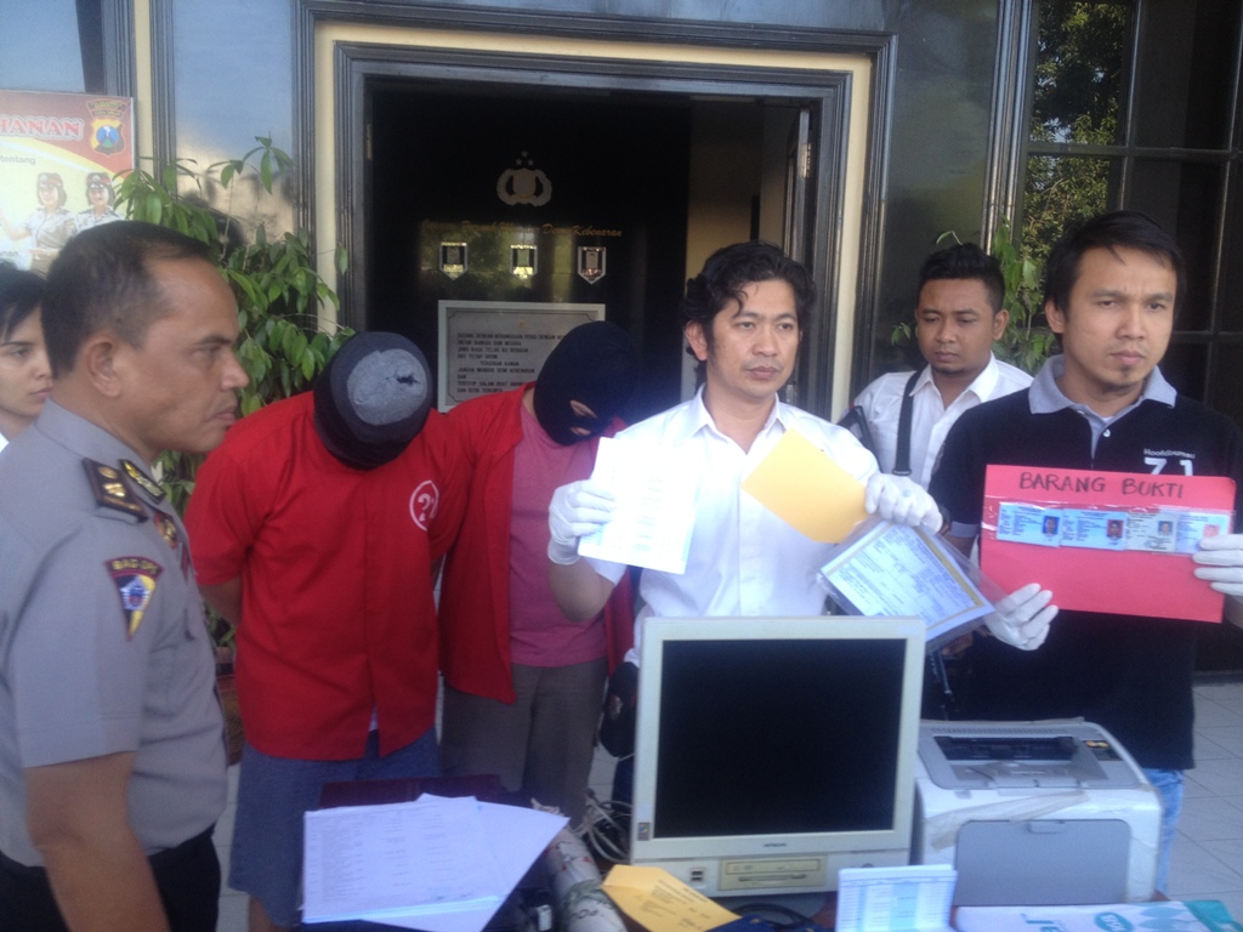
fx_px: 1257
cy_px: 466
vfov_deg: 40.7
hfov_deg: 52.6
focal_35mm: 35
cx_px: 622
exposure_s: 1/60
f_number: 2.4
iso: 50
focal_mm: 4.28
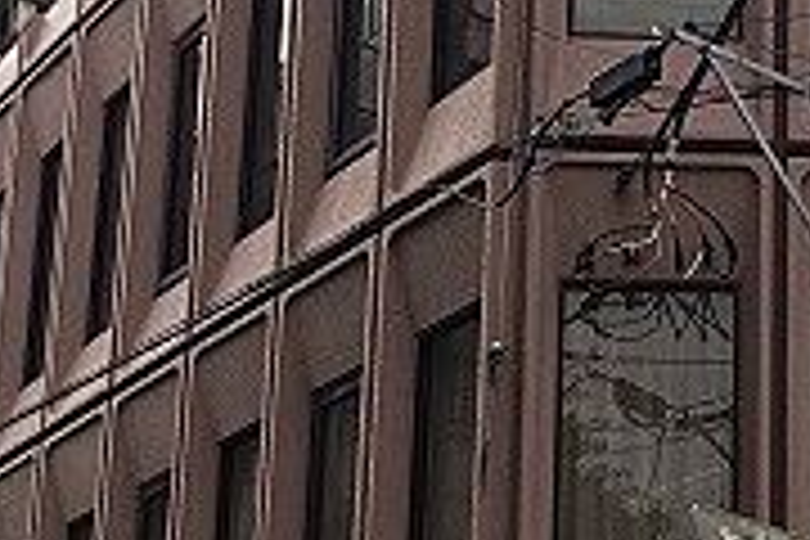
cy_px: 558
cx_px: 778
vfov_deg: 12.6
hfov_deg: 18.7
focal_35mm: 107
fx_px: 2407
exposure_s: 1/1953
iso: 32
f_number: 2.2
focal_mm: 4.15
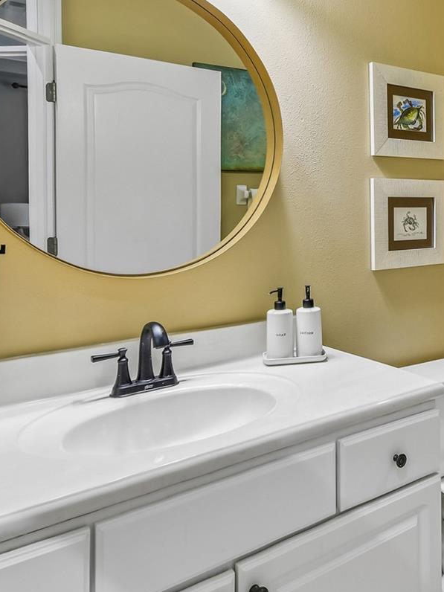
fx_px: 496
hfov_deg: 45.4
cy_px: 206
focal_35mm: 29
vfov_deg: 60.4
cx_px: 364
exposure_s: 1/13
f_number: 7.1
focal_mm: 10
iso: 100
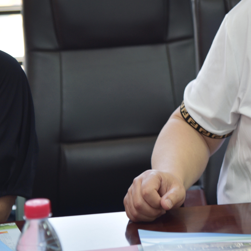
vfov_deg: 10.4
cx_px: 265
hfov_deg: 10.3
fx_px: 1378
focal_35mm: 168
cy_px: 44
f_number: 4
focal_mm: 78
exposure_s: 1/60
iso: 400
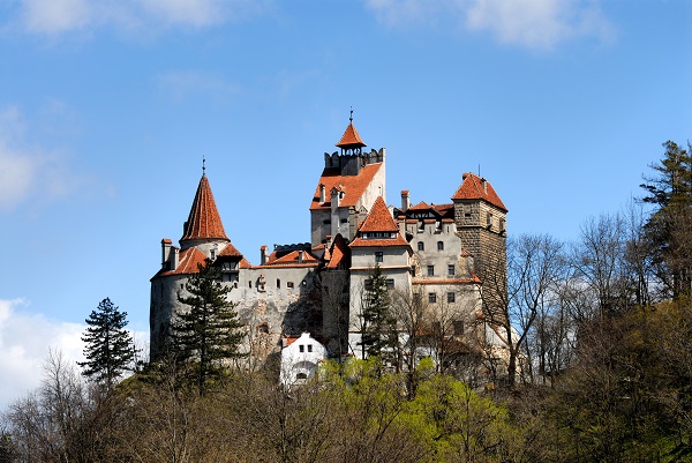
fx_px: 2308
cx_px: 346
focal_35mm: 120
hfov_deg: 17.0
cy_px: 232
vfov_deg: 11.4
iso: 200
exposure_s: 1/180
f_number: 11
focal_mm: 80
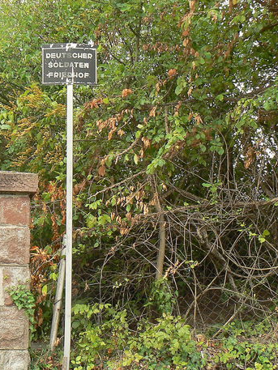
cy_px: 164
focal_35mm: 63
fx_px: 674
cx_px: 5
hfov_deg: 22.5
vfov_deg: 30.7
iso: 100
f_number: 8
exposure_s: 1/15
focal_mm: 6
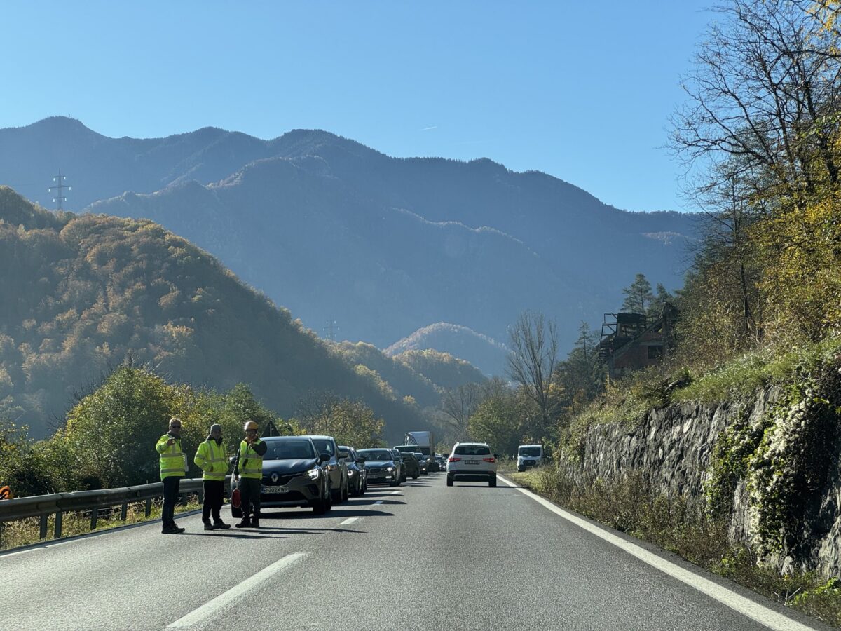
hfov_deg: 25.3
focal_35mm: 77
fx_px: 1871
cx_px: 420
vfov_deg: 19.1
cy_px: 316
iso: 25
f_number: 2.8
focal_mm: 9
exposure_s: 1/475
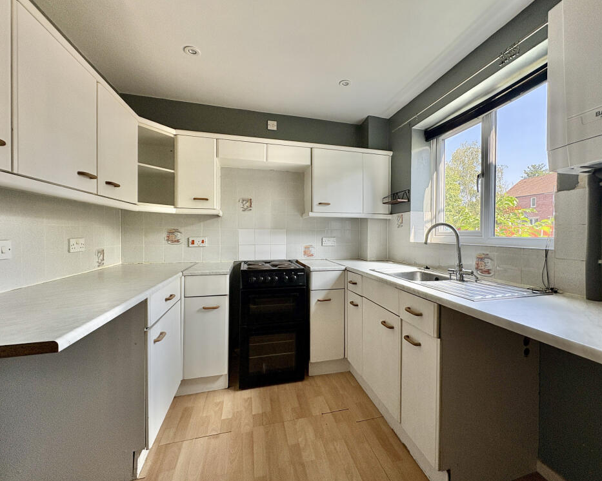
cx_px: 325
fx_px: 267
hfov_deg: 96.6
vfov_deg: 84.0
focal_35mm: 15
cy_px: 237
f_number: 2.2
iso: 40
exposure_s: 1/130
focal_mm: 2.22
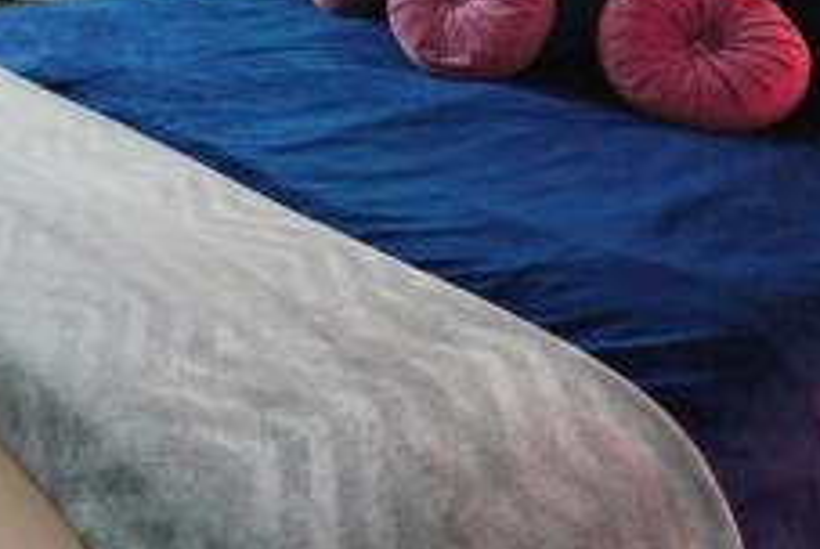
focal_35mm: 49
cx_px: -63
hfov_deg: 35.1
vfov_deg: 25.4
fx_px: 1118
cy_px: -70
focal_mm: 17
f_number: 8
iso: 640
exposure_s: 1/20
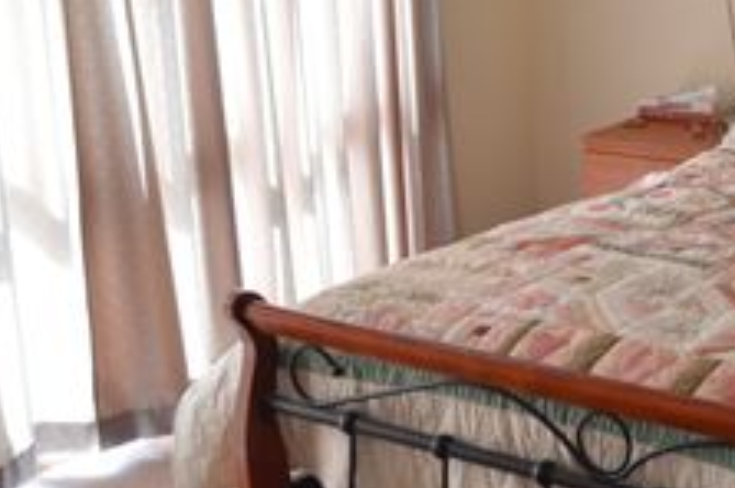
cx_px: 765
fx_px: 1549
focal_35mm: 76
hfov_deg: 25.2
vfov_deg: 17.9
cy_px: 186
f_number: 4
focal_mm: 24
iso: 400
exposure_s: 1/30
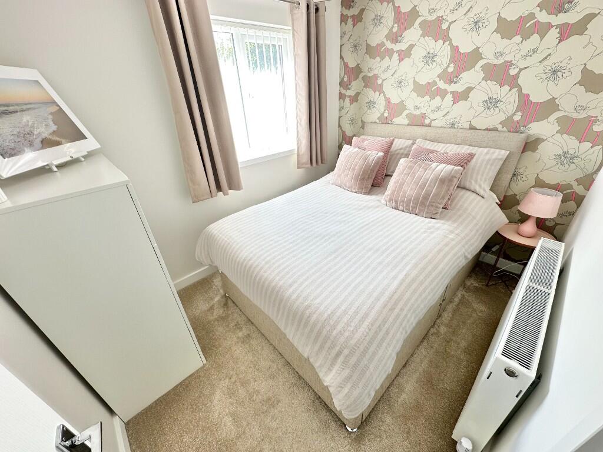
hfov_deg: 102.1
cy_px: 226
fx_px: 244
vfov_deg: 85.7
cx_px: 302
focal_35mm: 14
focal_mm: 2.22
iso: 64
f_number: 2.2
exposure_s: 1/99
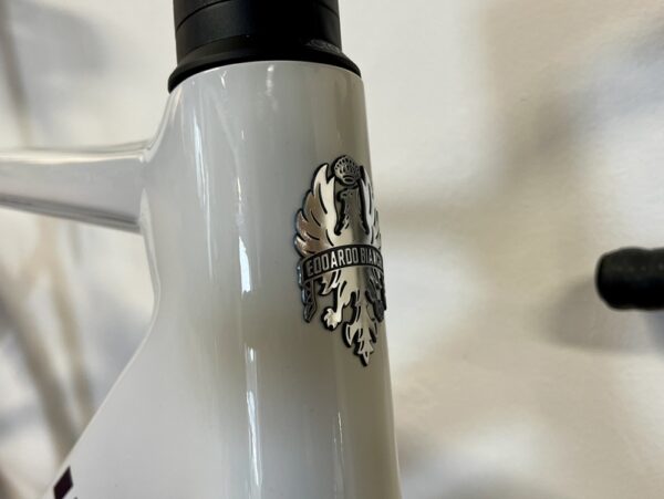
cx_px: 332
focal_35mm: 26
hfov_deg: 67.3
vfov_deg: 53.1
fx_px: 499
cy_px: 250
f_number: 1.6
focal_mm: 5.1
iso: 80
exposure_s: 1/50
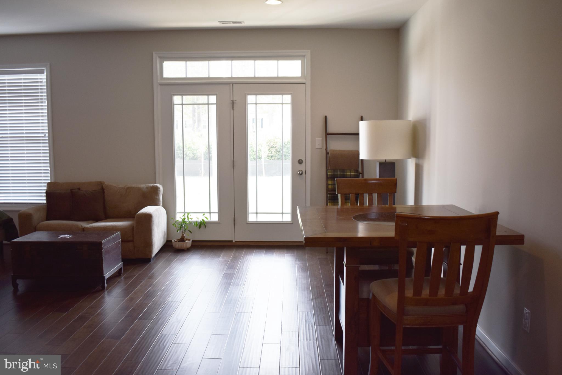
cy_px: 188
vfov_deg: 40.0
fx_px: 515
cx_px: 281
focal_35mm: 33
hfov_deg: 57.2
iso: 250
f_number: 3.8
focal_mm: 22
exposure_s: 1/125
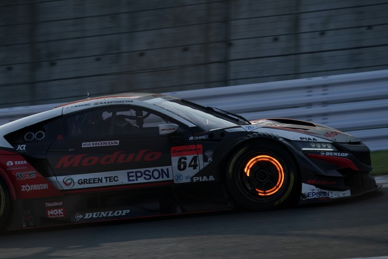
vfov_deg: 6.8
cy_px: 130
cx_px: 194
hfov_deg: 10.2
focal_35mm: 201
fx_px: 2167
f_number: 5.6
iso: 200
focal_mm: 200
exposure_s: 1/800
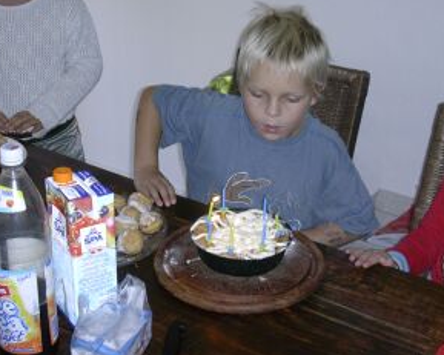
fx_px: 788
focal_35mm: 60
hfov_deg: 31.5
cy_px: 149
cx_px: 234
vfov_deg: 25.3
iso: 70
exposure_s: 1/64
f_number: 2.9
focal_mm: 6.7
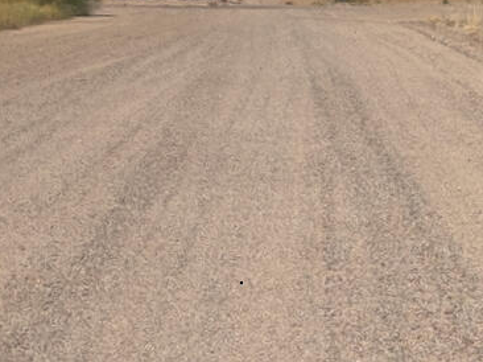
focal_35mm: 168
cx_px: 641
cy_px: 131
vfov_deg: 8.8
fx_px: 2343
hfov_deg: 11.4
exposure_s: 1/7634
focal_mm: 6.86
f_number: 1.78
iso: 64
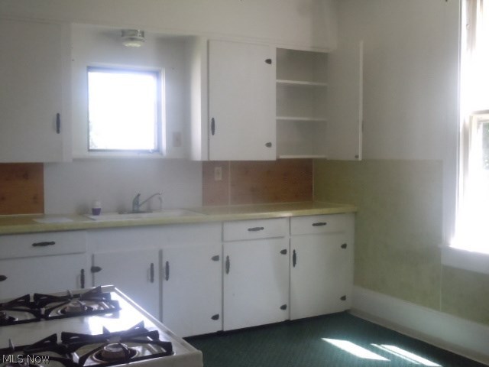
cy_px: 184
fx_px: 551
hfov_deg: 47.9
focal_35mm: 39
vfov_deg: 36.8
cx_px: 244
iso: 800
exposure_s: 1/80
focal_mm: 6.9
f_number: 4.3
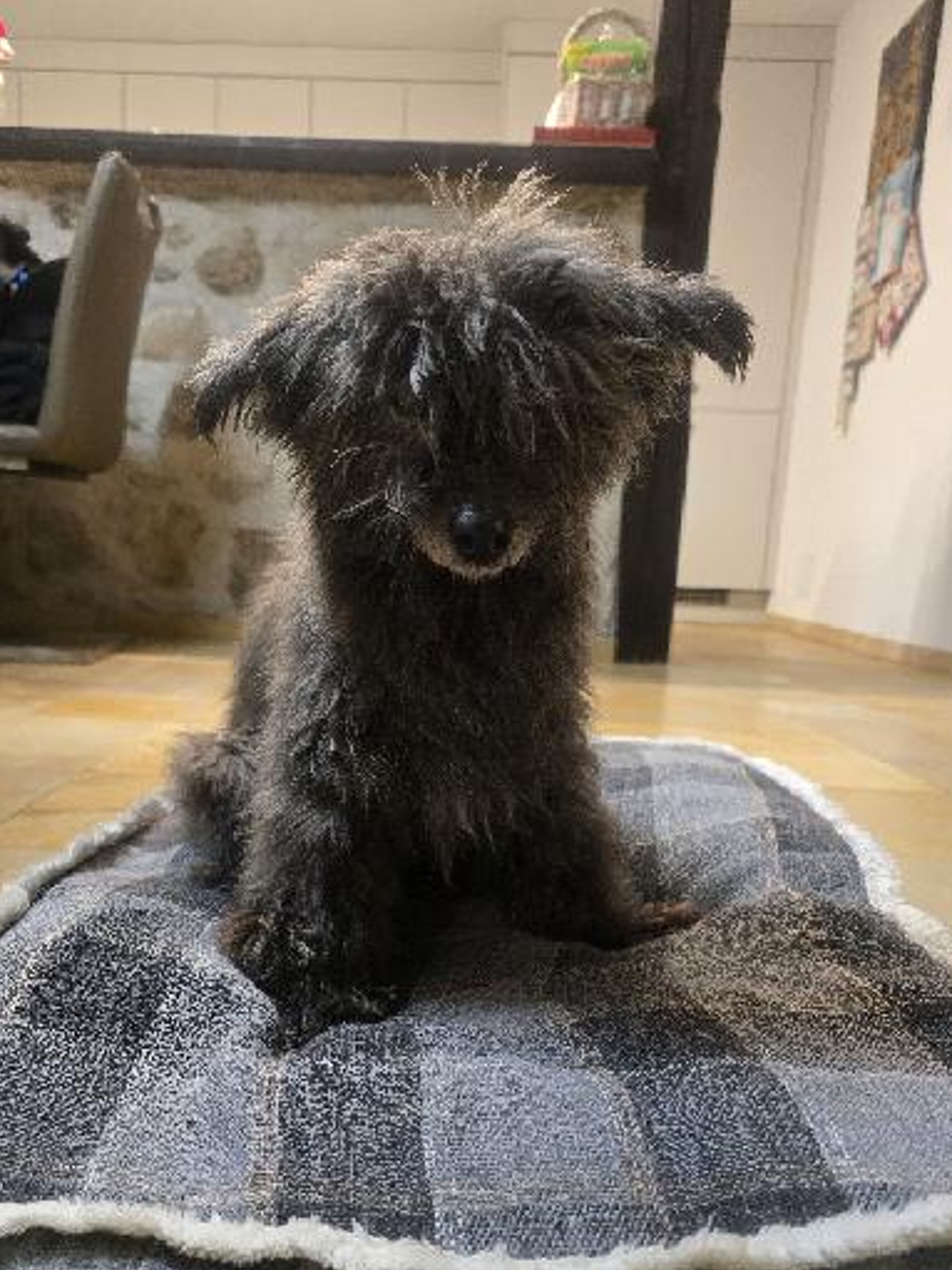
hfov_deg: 51.3
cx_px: 435
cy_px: 733
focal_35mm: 27
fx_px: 990
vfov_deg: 65.0
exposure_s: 1/100
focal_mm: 6.3
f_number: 1.7
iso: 500
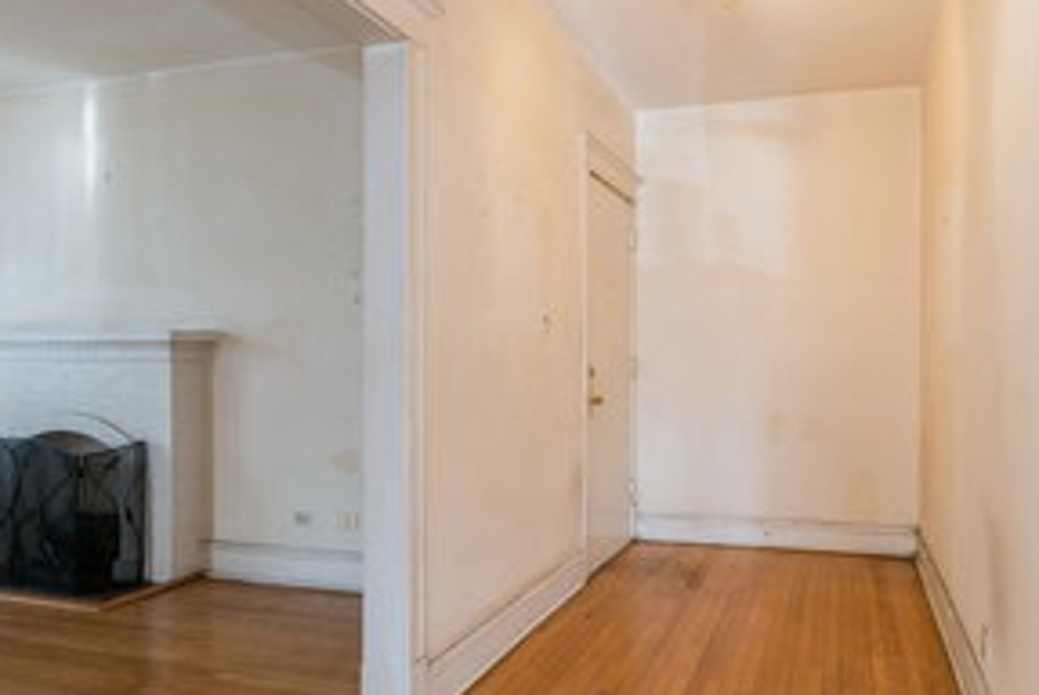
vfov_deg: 51.4
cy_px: 362
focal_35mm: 25
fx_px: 722
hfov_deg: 71.1
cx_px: 588
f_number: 11
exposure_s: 1/3
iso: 200
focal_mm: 15
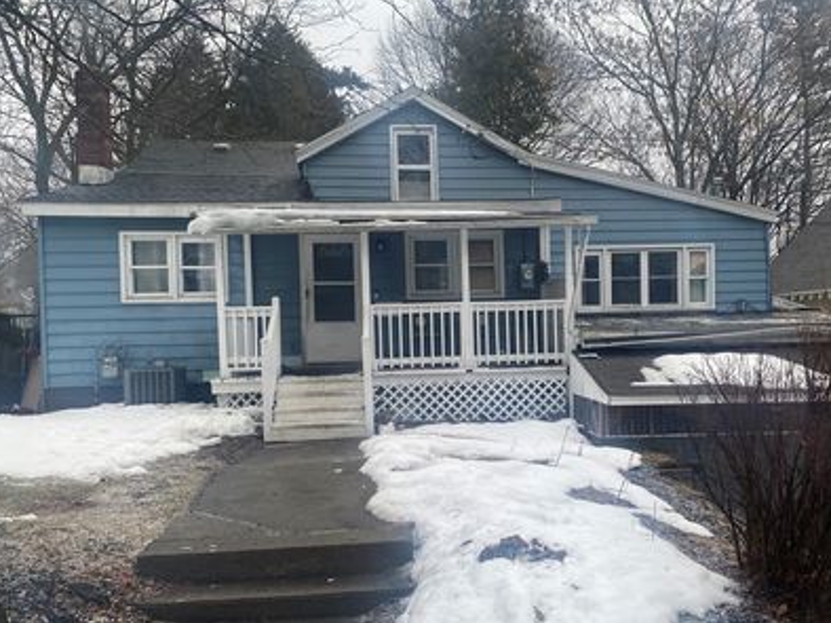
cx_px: 481
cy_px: 360
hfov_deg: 55.1
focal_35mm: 33
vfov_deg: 42.8
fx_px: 792
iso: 125
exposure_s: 1/121
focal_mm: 4.25
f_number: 1.8
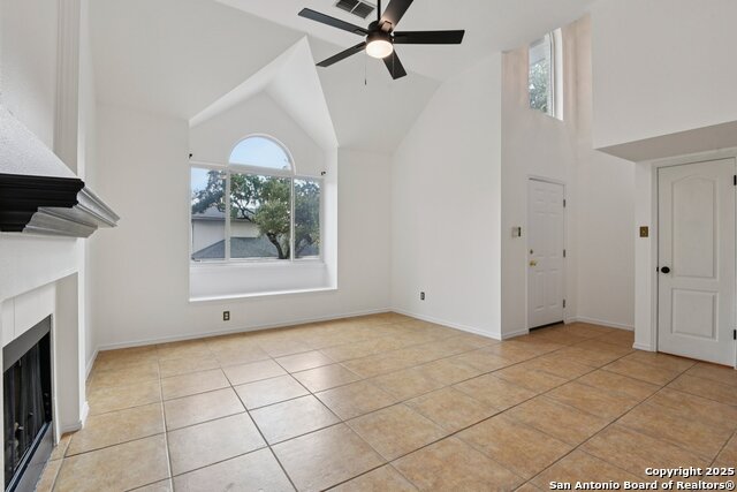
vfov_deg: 73.8
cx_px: 368
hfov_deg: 96.7
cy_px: 246
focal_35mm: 16
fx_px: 328
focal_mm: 16
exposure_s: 1/25
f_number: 8
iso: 400
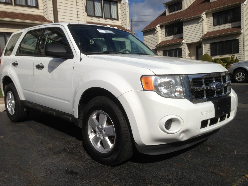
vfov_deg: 42.9
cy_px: 93
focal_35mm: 33
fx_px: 236
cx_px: 124
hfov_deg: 55.4
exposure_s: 1/3623
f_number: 2.4
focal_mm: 4.13
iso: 50
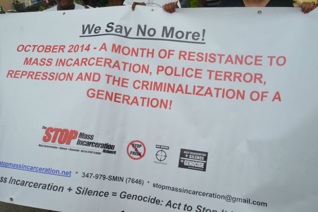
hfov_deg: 57.2
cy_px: 106
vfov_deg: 40.0
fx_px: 292
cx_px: 159
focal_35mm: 33
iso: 100
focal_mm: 22
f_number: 8
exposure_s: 1/200
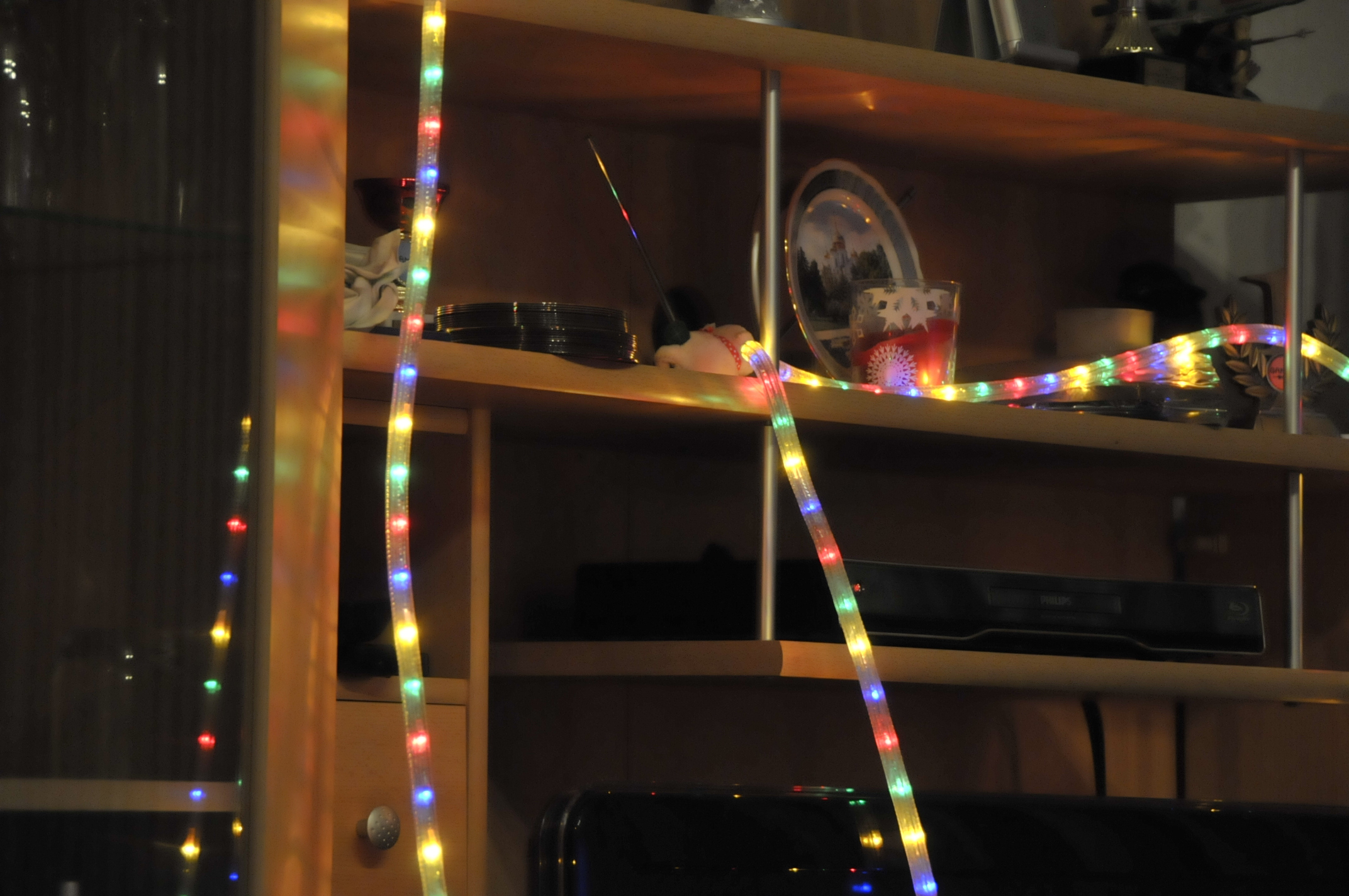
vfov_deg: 8.3
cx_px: 674
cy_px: 448
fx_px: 6175
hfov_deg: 12.5
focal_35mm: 165
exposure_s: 1/20
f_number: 5.6
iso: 1600
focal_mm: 110
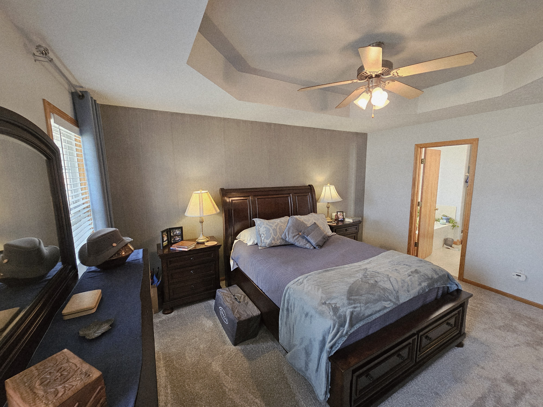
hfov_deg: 106.2
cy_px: 204
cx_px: 272
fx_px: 204
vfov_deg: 89.9
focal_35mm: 13
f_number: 2.2
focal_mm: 2.2
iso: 320
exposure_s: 1/60
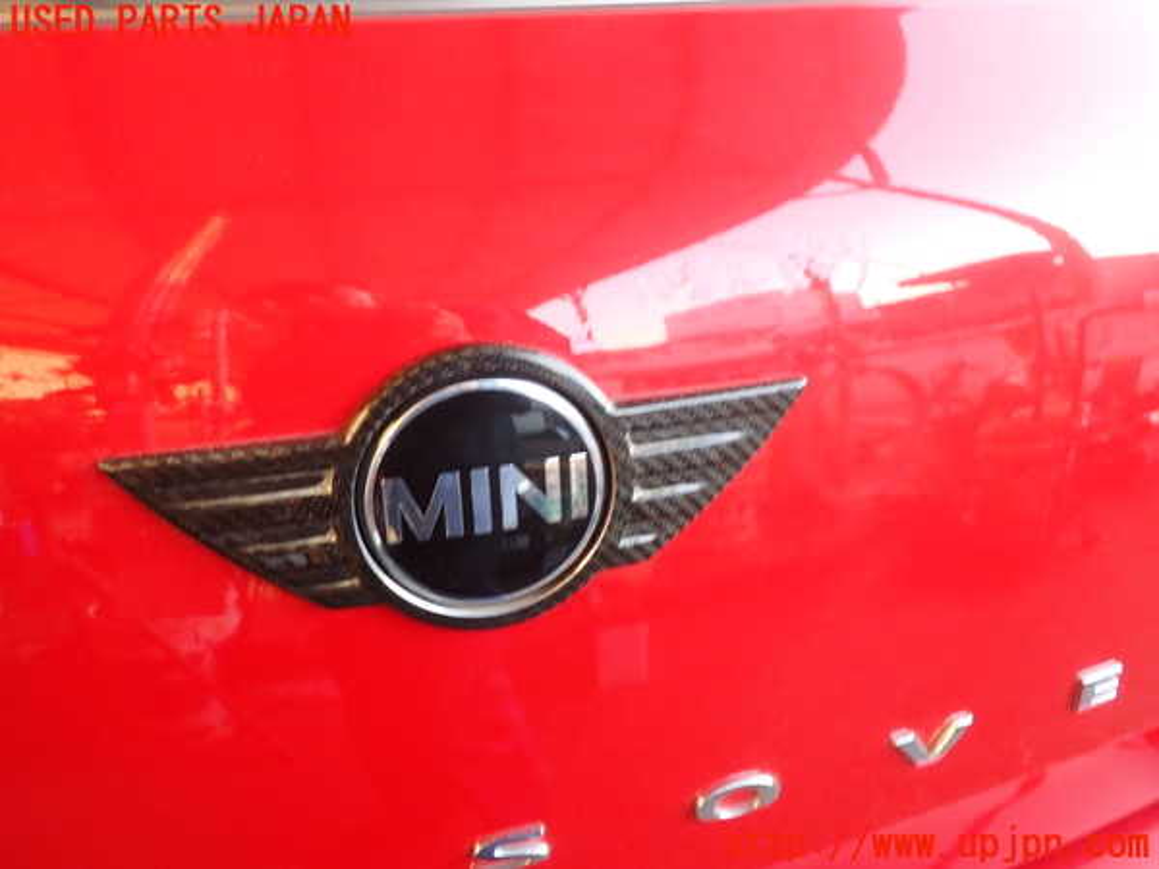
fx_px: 1004
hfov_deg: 60.0
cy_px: 434
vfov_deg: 46.8
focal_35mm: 30
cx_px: 580
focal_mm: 5.4
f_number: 2.3
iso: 200
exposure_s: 1/60
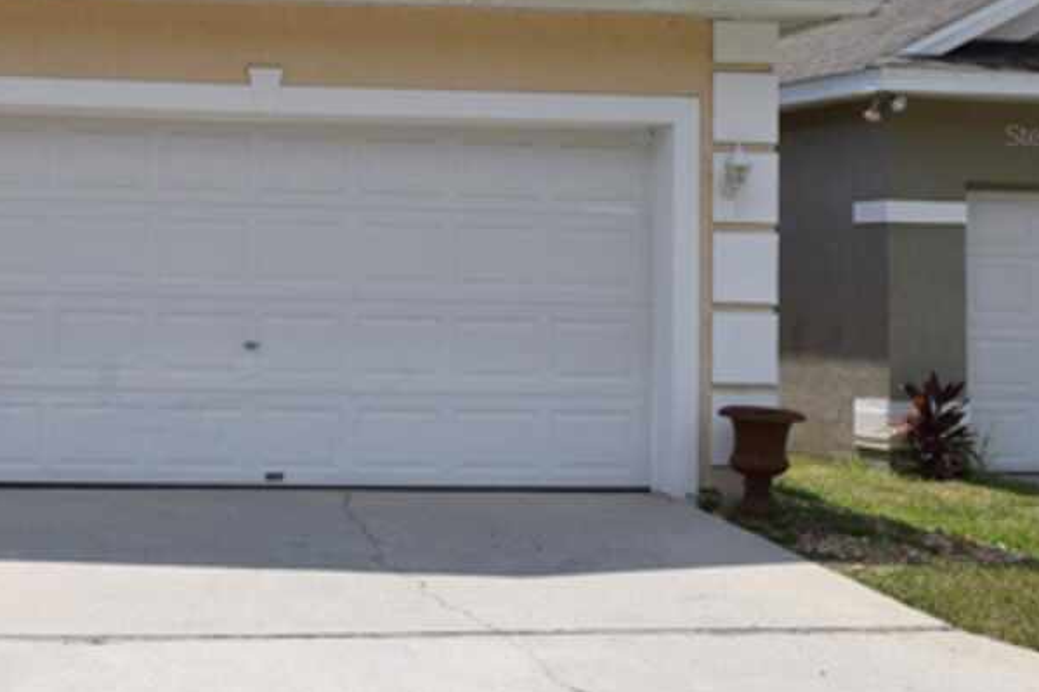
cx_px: 19
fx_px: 2310
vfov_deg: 16.9
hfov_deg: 24.3
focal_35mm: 80
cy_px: 135
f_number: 11
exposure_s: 1/500
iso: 200
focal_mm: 25
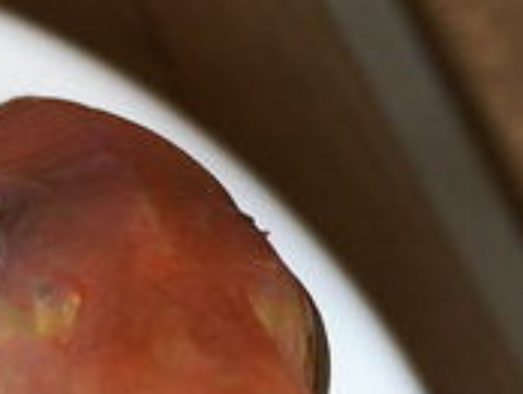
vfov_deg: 10.6
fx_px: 2012
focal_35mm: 133
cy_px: 689
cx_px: -87
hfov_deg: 14.4
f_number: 2.2
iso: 25
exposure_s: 1/100
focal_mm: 4.15
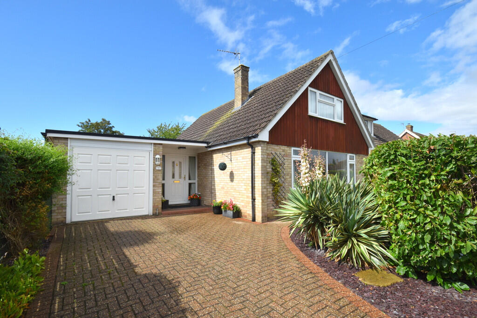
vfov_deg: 72.1
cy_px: 159
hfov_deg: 95.0
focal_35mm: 16
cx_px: 238
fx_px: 219
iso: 100
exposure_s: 1/250
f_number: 8
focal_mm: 11
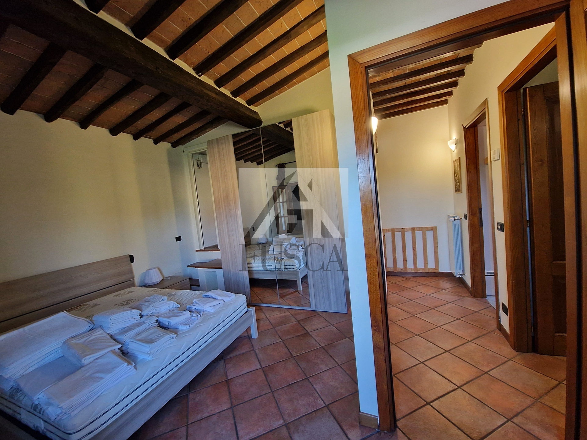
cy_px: 220
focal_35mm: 13
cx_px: 294
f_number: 2.2
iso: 250
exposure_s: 1/50
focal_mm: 2.2
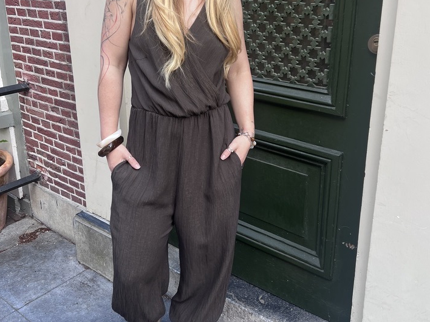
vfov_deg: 38.3
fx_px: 460
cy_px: 113
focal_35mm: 37
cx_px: 223
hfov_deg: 50.1
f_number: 1.5
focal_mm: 5.7
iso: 32
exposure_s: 1/131
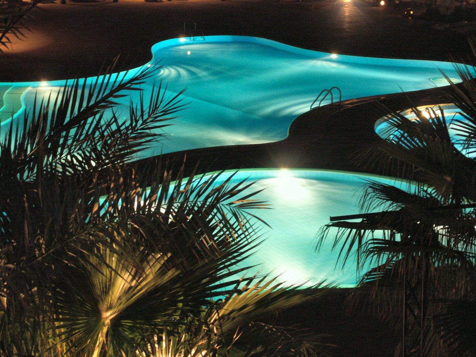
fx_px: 1361
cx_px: 238
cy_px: 178
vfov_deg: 14.9
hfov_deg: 19.8
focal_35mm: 99
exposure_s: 1/1.67
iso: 200
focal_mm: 25.25
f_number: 3.5
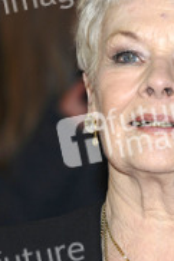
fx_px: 3240
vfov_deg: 4.6
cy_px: 205
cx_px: 173
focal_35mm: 446
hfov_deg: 3.1
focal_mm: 135
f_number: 4.5
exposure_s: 1/200
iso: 320
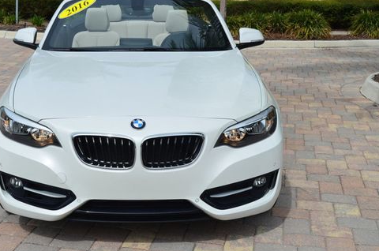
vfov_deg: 24.1
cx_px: 141
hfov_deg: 35.5
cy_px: 111
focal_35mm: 56
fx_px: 588
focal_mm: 28
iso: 100
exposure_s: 1/125
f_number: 11
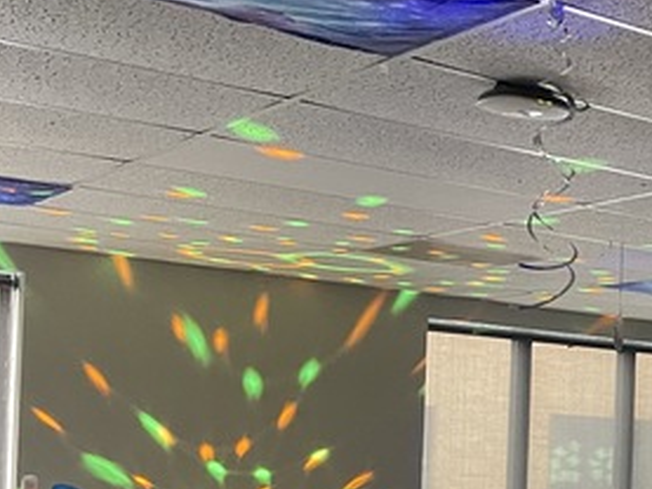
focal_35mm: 75
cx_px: 920
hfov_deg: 22.3
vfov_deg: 19.1
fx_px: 1413
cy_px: 480
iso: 500
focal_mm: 5.1
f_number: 1.6
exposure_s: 1/40
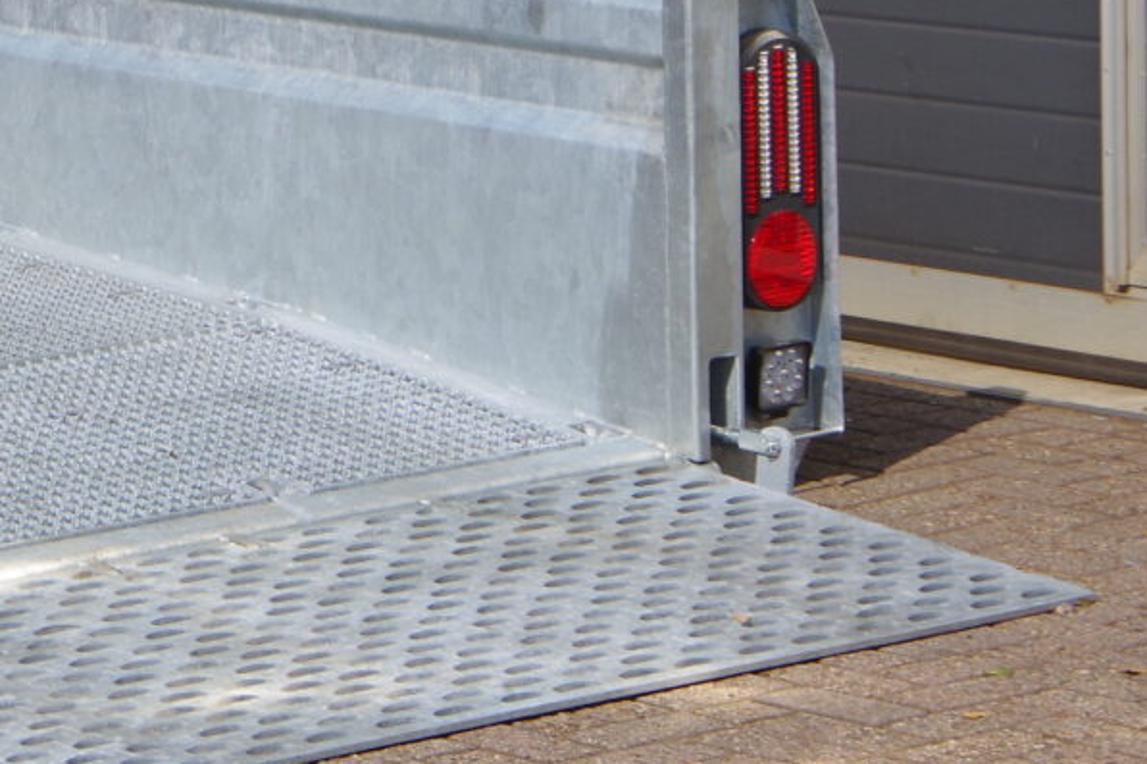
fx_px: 5542
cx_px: -631
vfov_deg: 7.8
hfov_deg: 11.3
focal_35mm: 174
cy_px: -181
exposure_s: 1/800
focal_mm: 36
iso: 200
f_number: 5.6
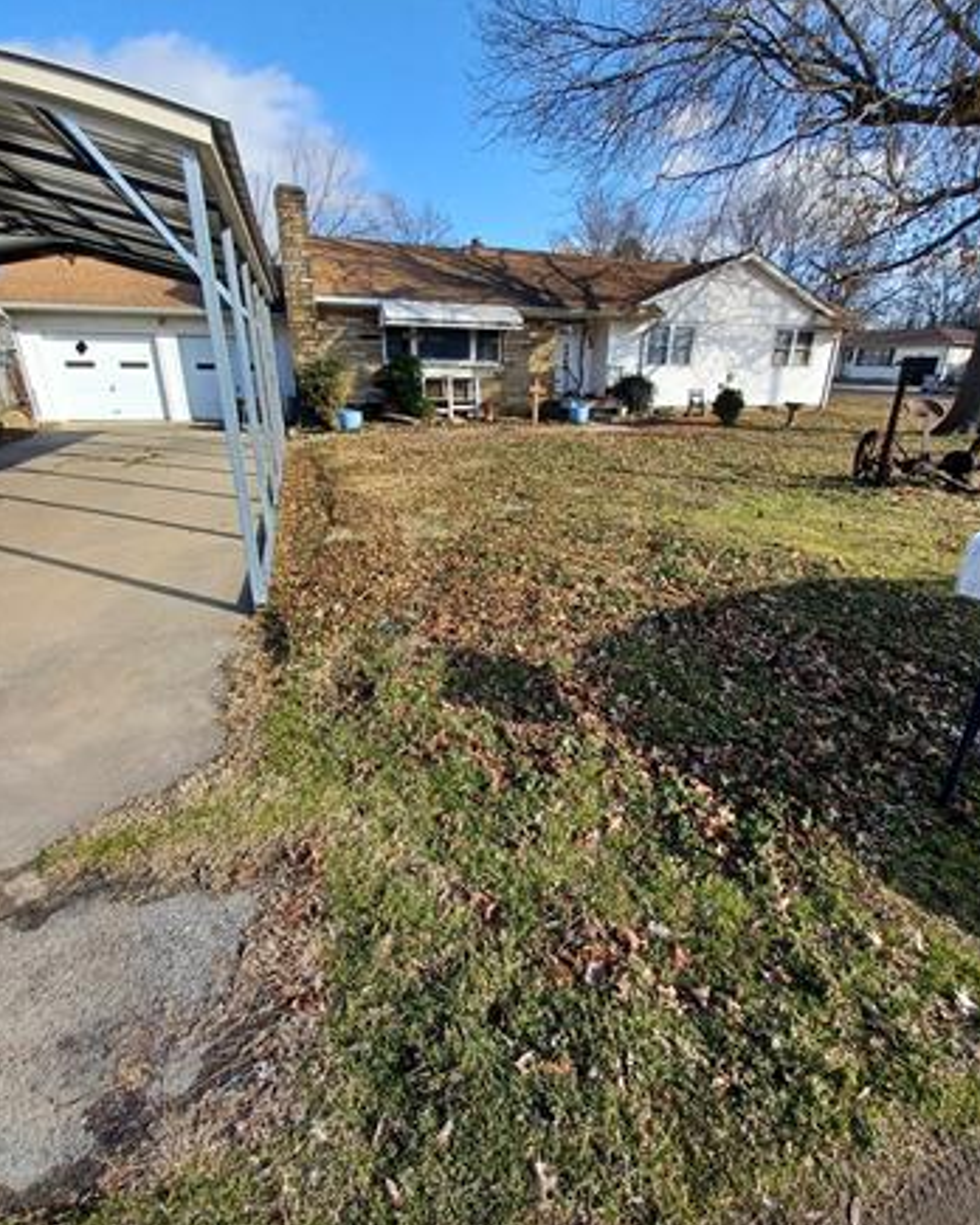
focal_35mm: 14
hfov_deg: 88.0
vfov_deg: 100.6
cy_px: 577
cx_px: 493
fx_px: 508
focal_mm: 1.42
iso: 40
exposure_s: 1/757
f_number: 2.2
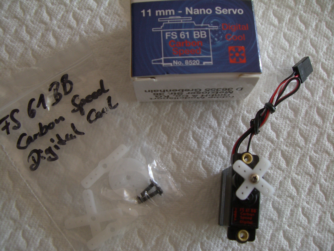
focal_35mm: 38
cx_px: 167
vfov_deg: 37.7
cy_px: 126
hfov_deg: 49.0
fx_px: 367
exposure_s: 1/125
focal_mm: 6.2
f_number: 2.7
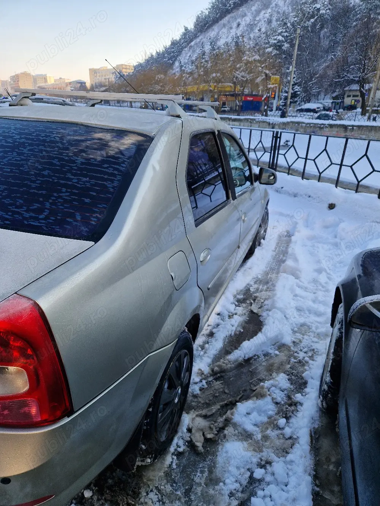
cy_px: 253
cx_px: 190
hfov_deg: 58.9
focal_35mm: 23
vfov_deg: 73.9
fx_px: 337
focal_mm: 5.4
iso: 50
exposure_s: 1/625
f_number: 1.8
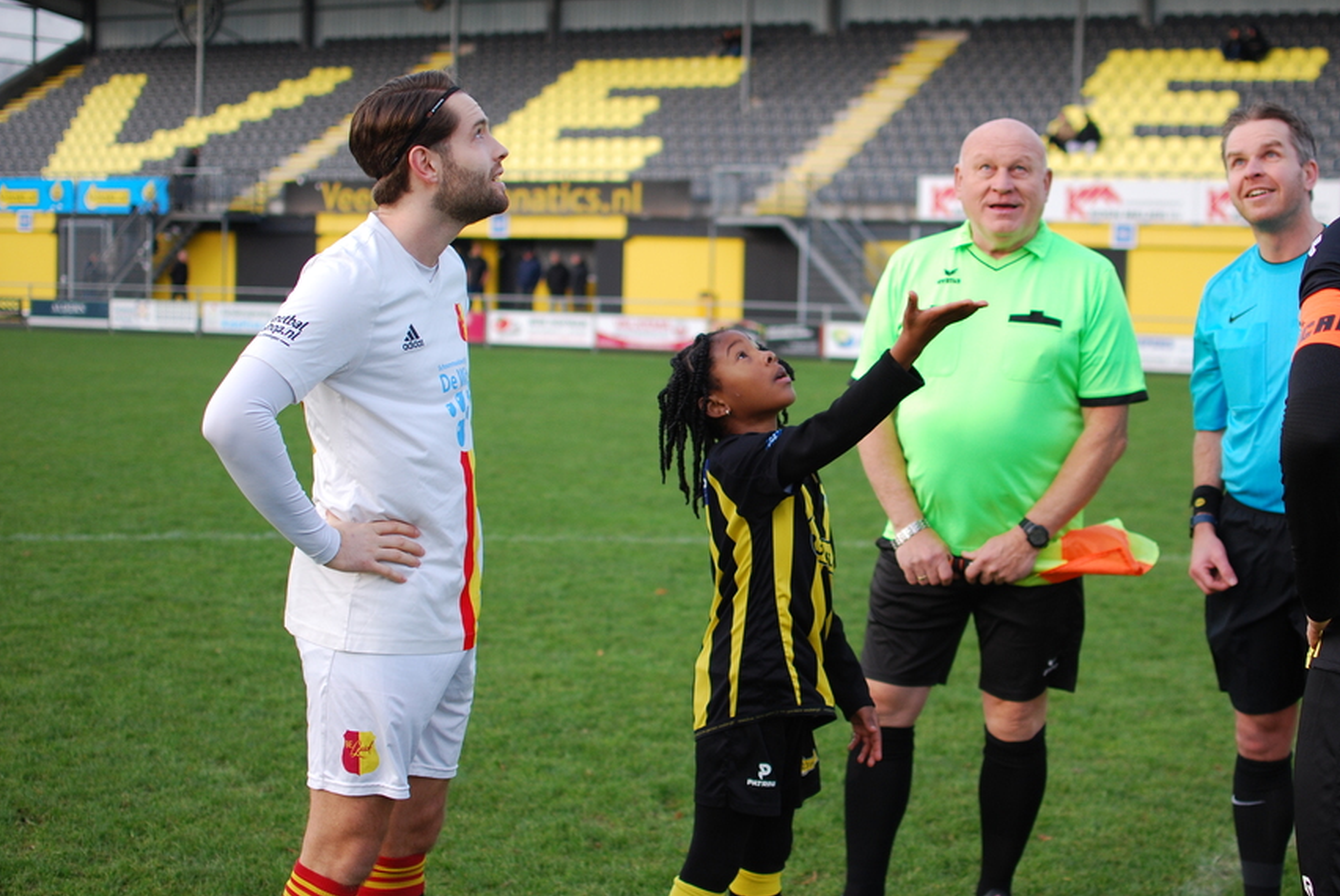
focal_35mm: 62
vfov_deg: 22.1
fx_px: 2295
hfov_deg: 32.5
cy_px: 468
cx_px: 763
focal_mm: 35
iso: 200
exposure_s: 1/640
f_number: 2.2
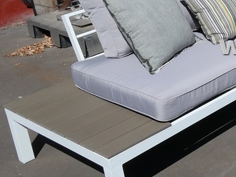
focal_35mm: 76
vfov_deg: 19.3
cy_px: 45
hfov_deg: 22.1
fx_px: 518
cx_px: 334
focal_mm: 4.3
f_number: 4.5
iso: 80
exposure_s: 1/1000
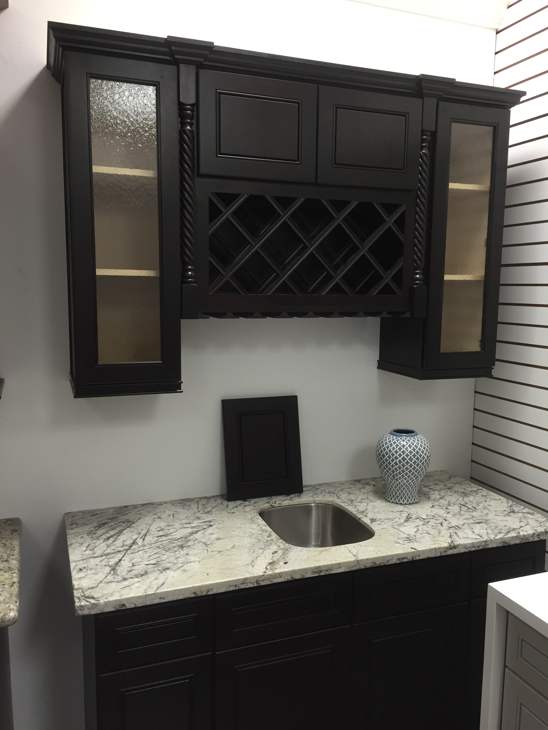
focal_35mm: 29
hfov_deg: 48.2
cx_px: 274
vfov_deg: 61.7
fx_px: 612
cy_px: 365
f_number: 2.2
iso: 100
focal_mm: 4.15
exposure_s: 1/30
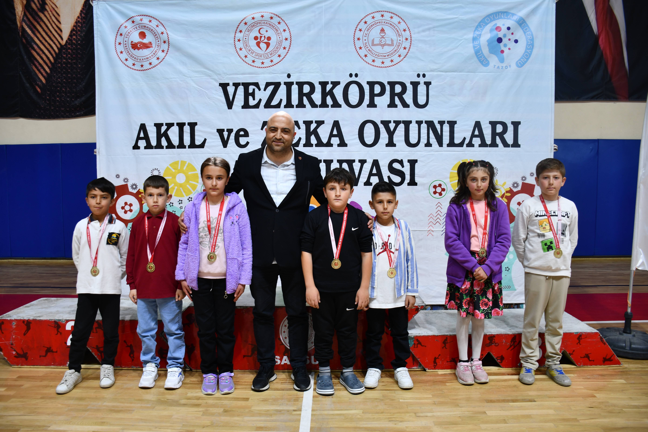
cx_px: 324
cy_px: 216
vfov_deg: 47.9
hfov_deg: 67.4
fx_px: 486
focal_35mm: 27
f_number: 3.5
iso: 250
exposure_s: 1/50
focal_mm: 18
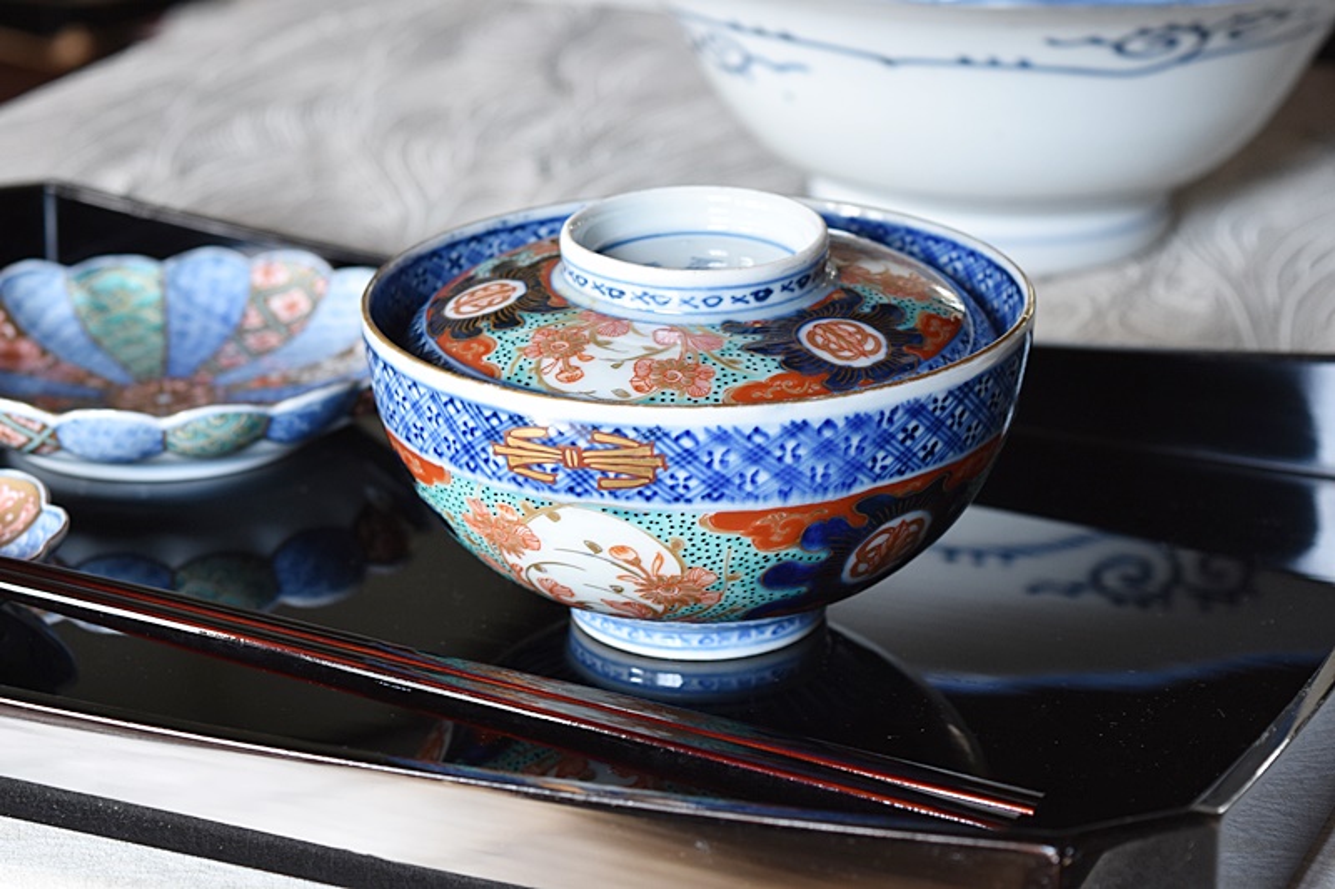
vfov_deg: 16.5
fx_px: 3059
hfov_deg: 24.6
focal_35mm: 82
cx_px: 668
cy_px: 444
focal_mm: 55
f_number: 5.6
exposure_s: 1/3
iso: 400
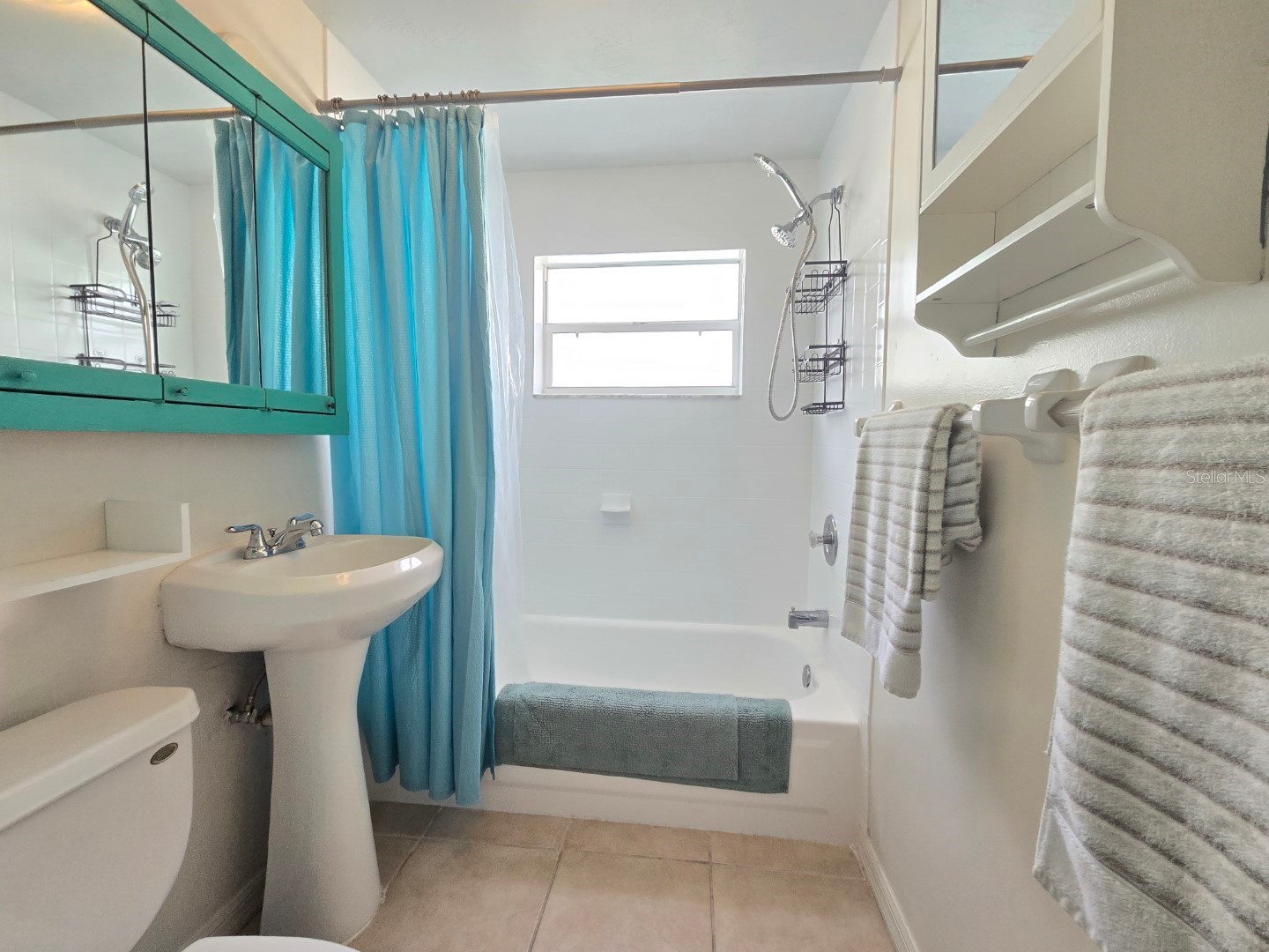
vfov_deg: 89.9
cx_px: 634
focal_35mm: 13
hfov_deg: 106.2
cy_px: 476
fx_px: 477
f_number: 2.2
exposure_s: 1/100
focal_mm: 2.2
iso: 250
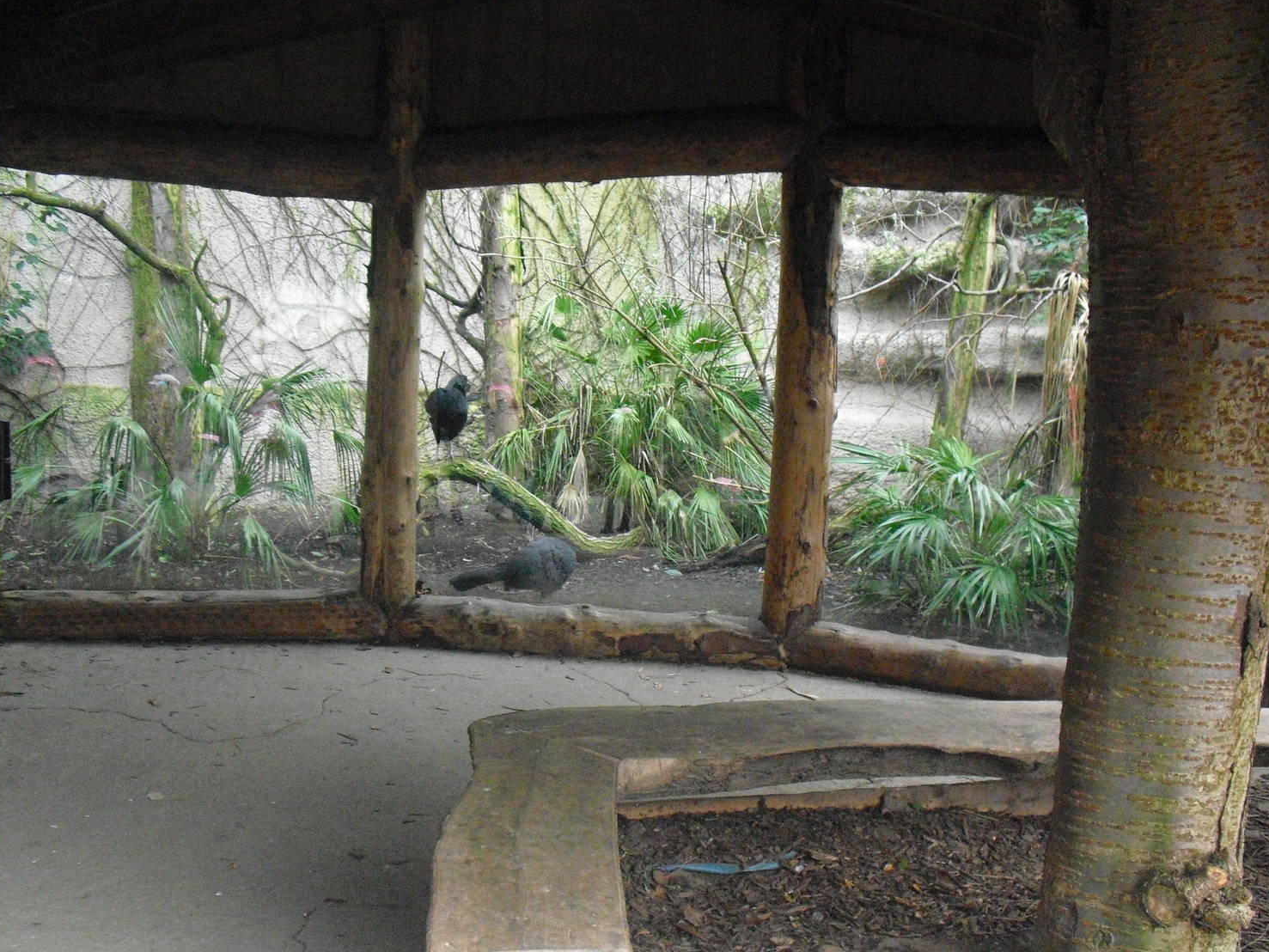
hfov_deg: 47.8
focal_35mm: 39
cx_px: 598
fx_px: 1430
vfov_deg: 36.8
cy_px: 512
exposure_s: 1/125
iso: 800
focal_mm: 6.3
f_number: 3.1
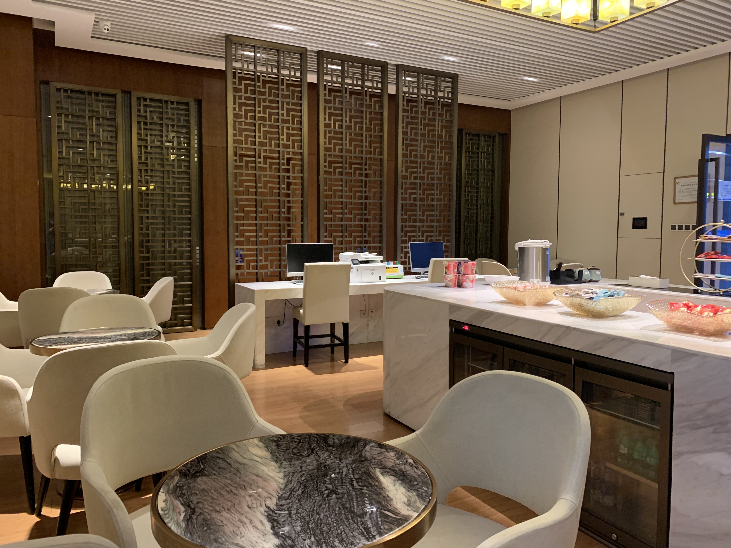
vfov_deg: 53.1
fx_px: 549
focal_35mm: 26
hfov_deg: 67.3
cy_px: 274
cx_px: 366
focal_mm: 4.25
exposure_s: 1/25
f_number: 1.8
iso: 320
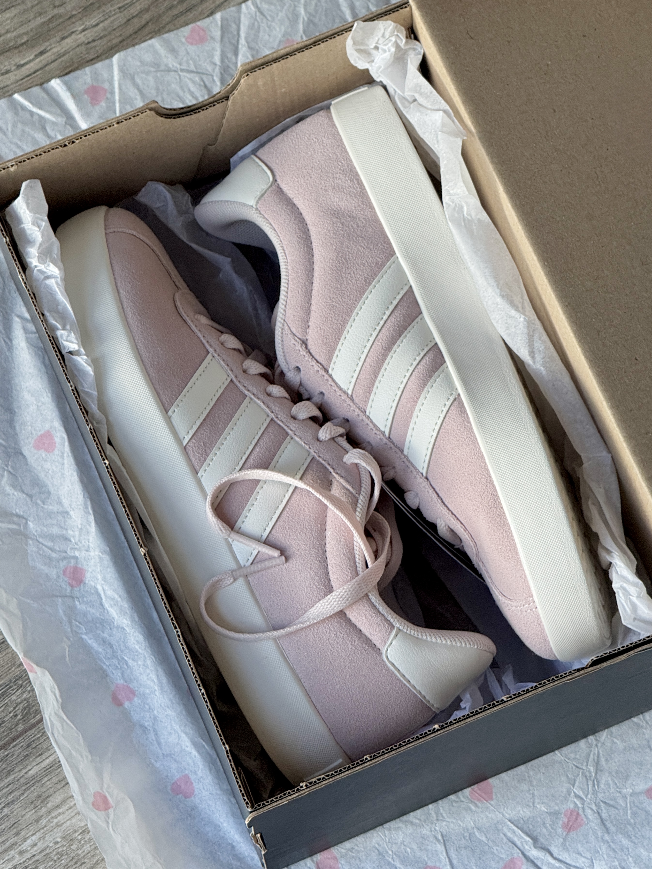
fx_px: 3014
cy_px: 434
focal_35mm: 120
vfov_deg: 16.4
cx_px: 326
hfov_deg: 12.3
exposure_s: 1/99
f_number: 2.8
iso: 200
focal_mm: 15.66
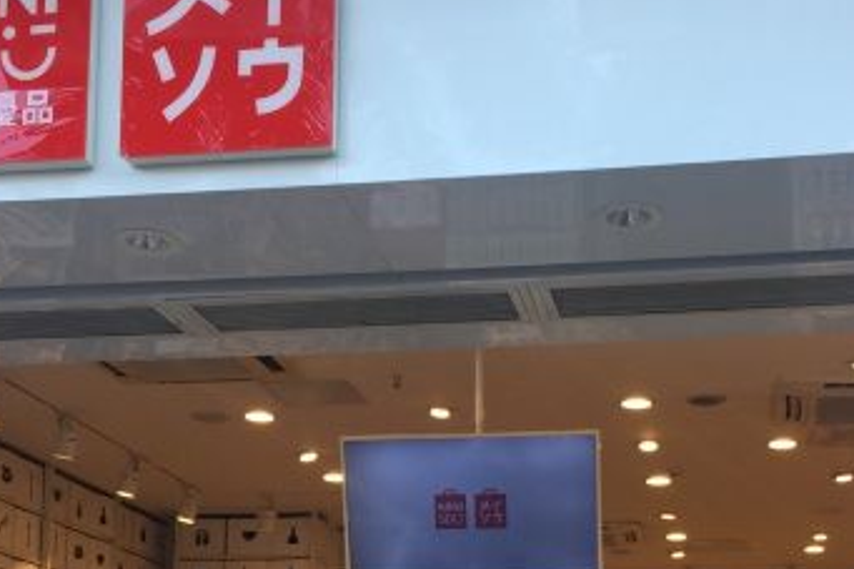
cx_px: 481
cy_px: 598
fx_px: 1470
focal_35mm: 62
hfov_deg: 32.4
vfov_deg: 21.0
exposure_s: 1/124
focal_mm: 4.15
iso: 32
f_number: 2.2
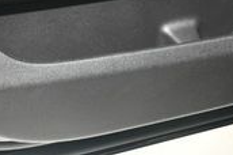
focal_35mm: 123
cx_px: 123
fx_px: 795
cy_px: -132
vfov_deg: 10.4
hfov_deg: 16.7
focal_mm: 22
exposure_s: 1/160
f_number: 5
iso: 100
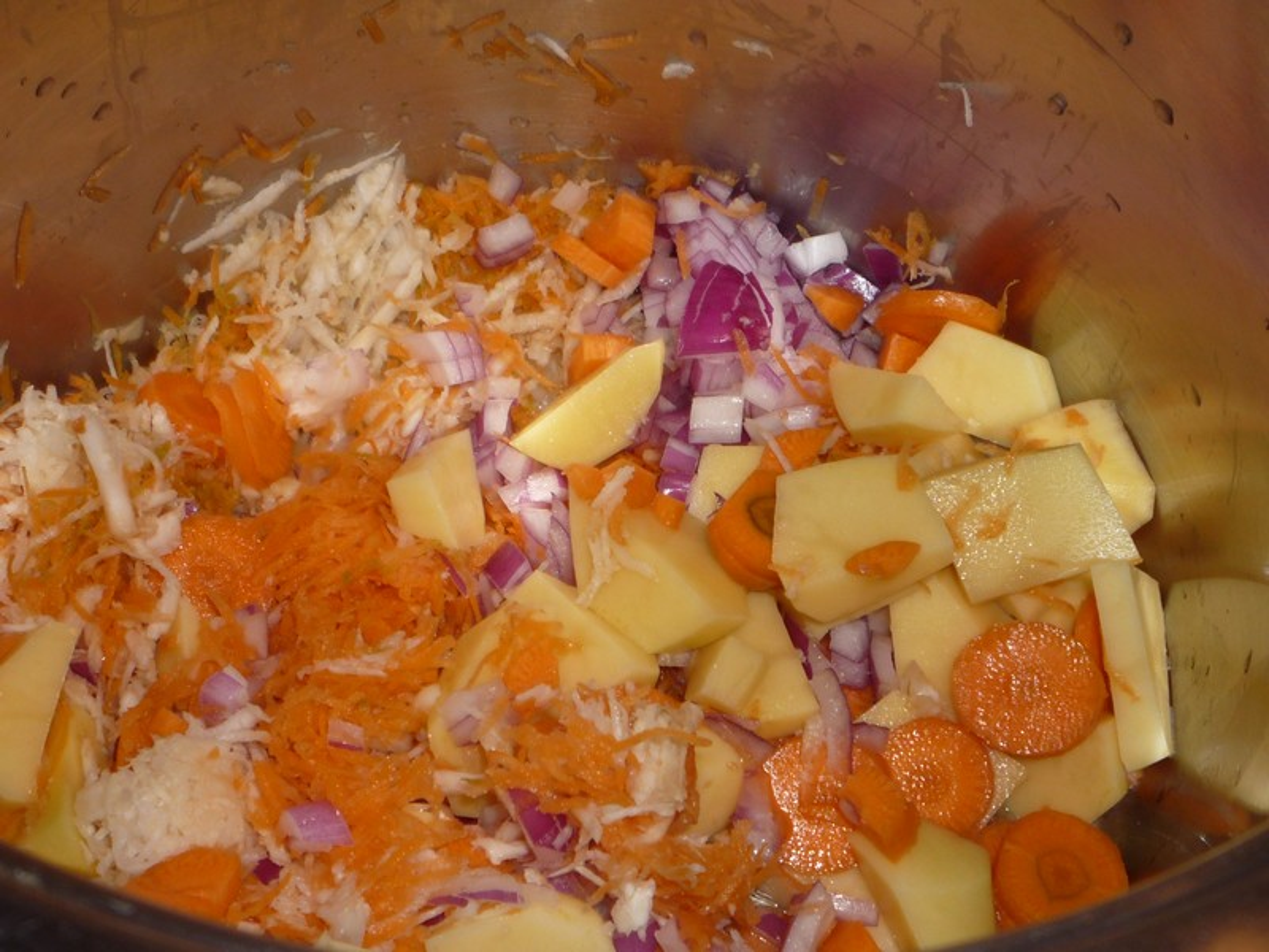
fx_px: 1870
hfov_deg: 37.5
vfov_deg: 28.6
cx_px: 634
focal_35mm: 51
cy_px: 476
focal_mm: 6.3
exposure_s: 1/30
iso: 100
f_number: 3.7
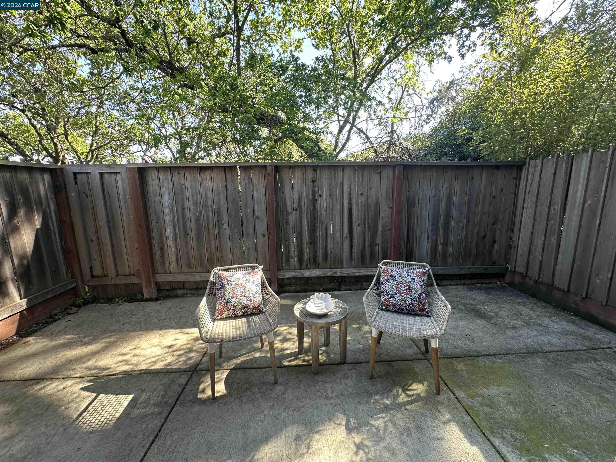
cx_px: 308
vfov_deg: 85.7
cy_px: 231
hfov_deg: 102.1
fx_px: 249
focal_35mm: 14
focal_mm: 2.22
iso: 64
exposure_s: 1/99
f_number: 2.2
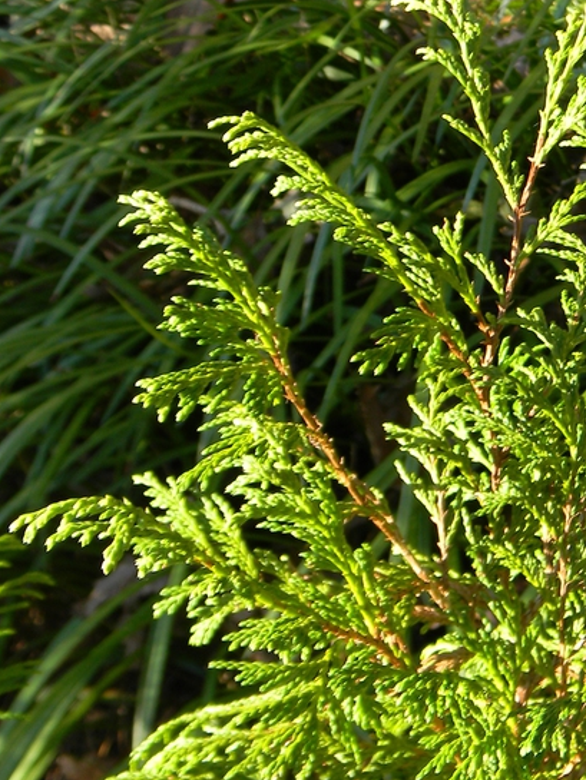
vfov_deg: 25.2
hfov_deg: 18.8
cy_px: 534
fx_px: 1737
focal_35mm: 77
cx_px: 546
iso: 80
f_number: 3.8
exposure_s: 1/110
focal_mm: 7.3
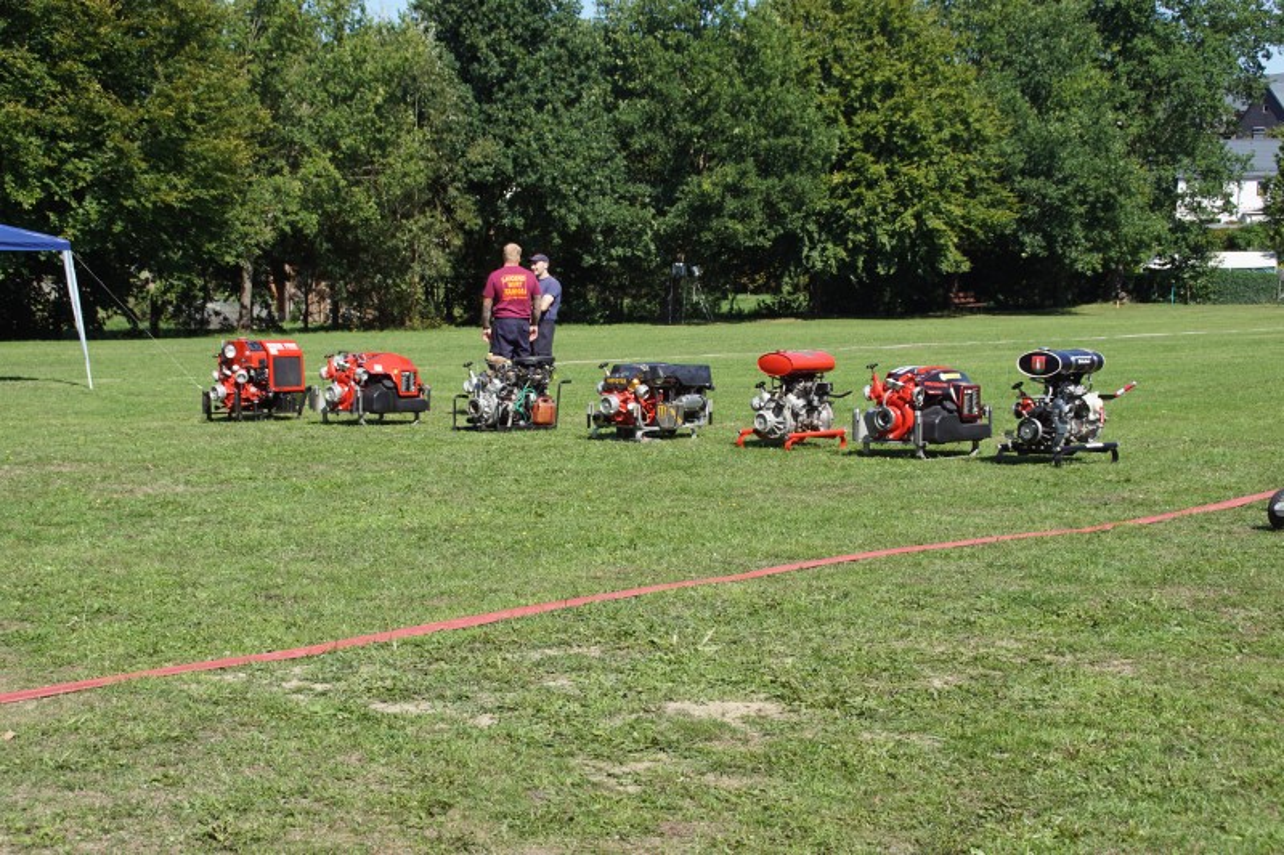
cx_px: 642
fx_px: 2139
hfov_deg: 33.4
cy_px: 428
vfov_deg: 22.6
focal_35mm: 60
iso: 100
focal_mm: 40
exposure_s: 1/200
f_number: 7.1
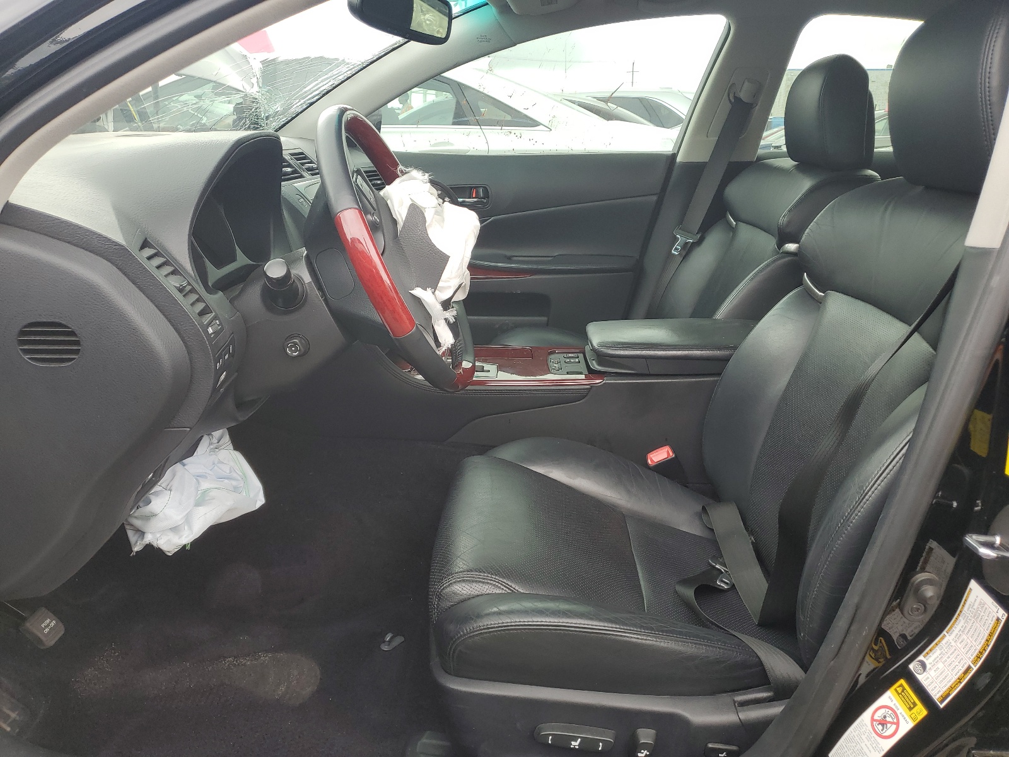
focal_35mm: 26
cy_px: 378
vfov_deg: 53.1
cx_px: 504
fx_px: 758
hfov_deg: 67.3
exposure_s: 1/270
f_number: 1.5
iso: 50
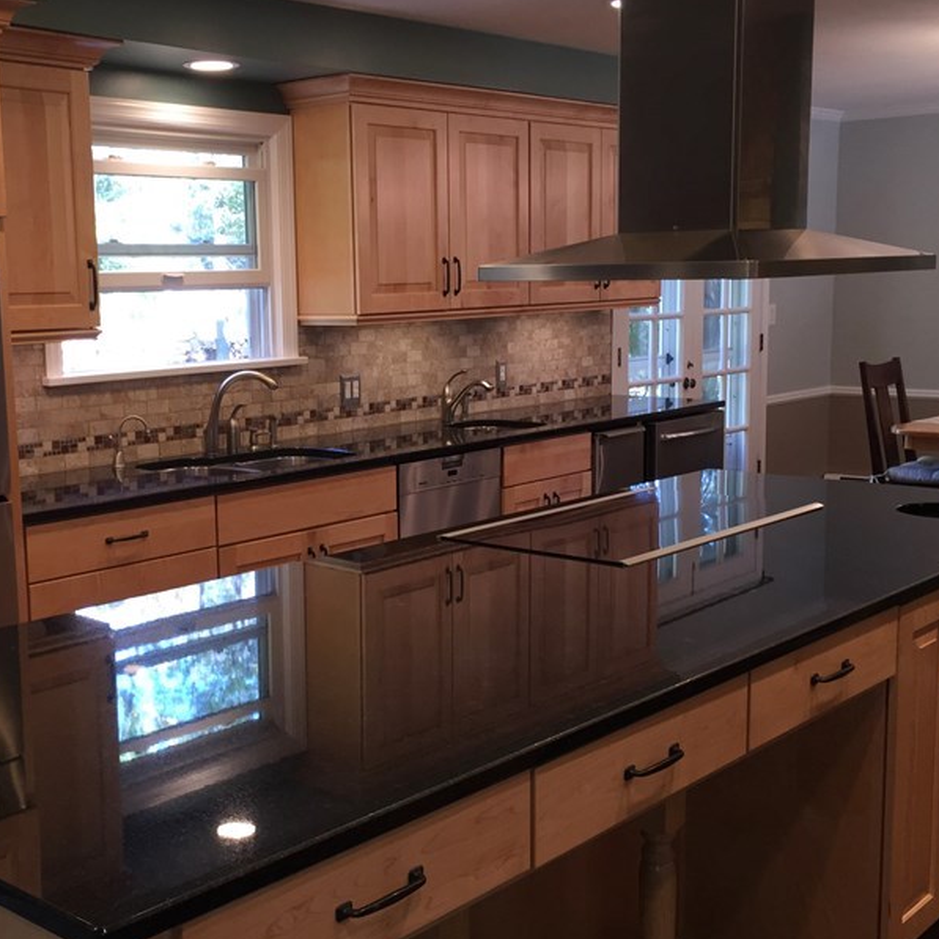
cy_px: 495
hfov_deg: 38.1
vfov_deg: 38.3
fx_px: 1350
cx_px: 359
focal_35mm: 44
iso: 50
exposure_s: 1/30
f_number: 2.2
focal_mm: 4.15
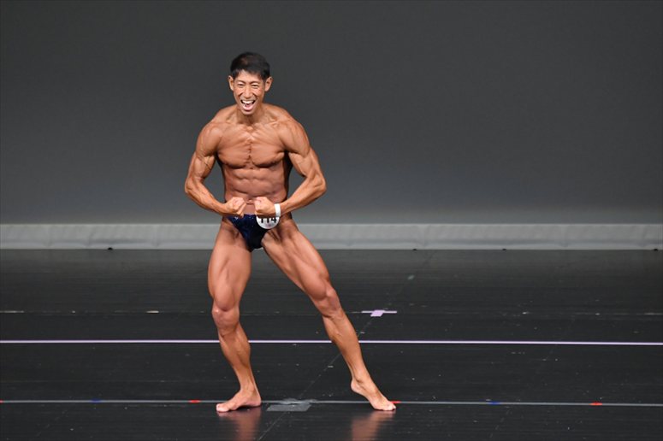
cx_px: 332
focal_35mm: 375
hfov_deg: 5.5
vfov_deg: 3.7
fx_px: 6903
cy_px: 220
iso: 4000
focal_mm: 250
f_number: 5.6
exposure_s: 1/400
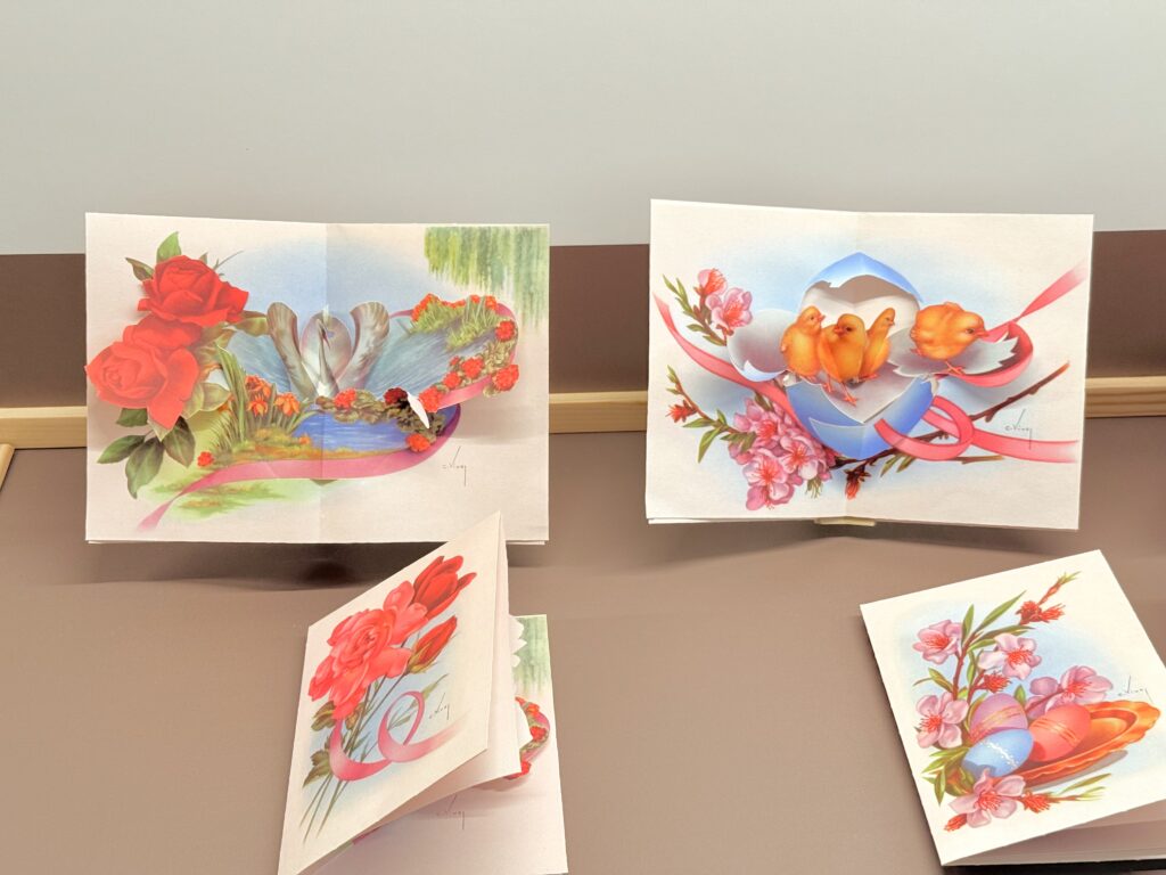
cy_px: 438
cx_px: 583
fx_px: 1617
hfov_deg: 39.7
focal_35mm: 48
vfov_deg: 30.3
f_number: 1.78
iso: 100
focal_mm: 6.76
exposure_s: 1/100
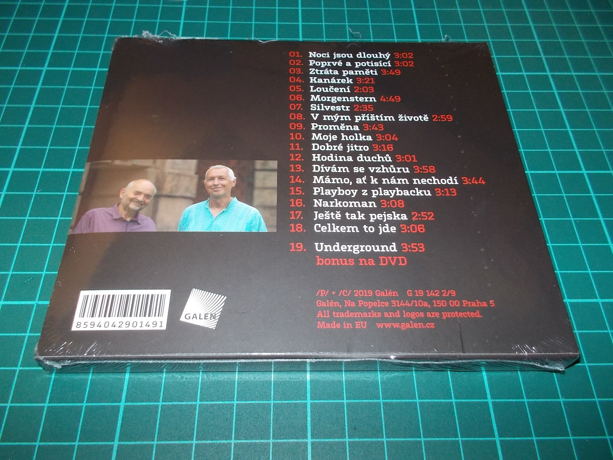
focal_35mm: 29
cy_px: 230
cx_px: 306
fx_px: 514
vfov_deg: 48.2
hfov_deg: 61.7
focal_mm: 4.1
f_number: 3.3
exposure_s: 1/30
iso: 200
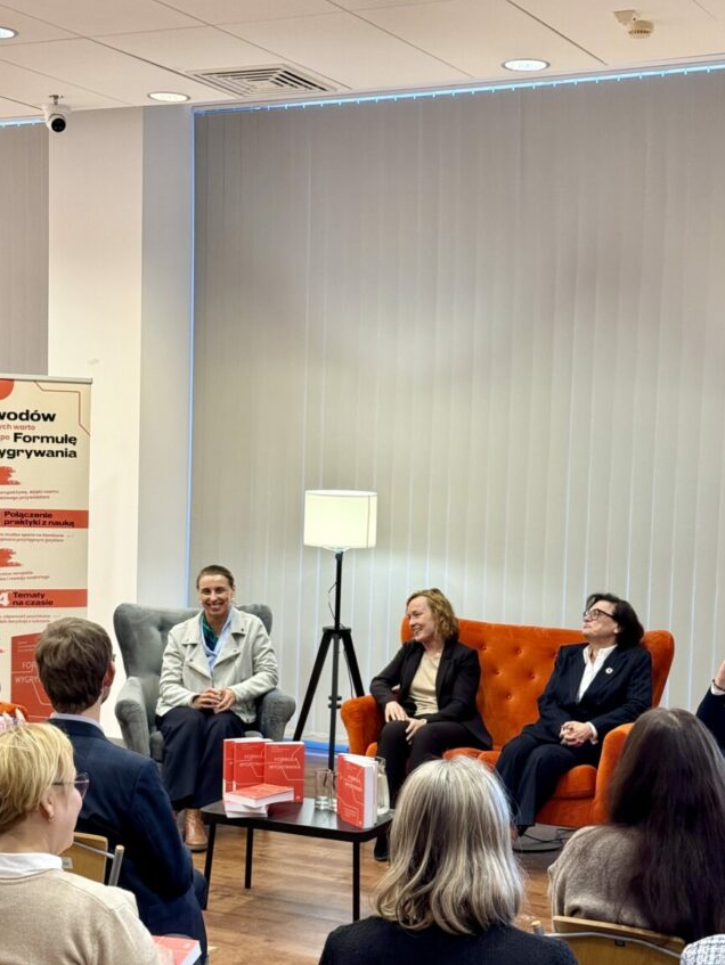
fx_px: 1618
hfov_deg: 25.2
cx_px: 359
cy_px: 540
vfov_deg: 33.2
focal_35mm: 58
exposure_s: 1/50
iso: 200
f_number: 1.78
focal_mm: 6.76
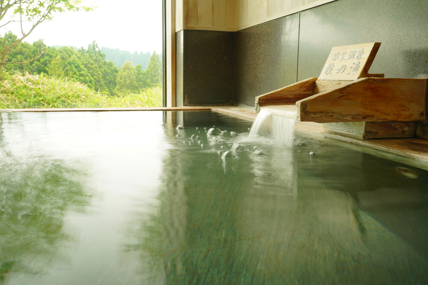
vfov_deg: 37.9
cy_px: 142
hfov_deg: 54.4
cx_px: 214
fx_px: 416
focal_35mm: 35
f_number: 10
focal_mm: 35
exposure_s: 1/3
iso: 100
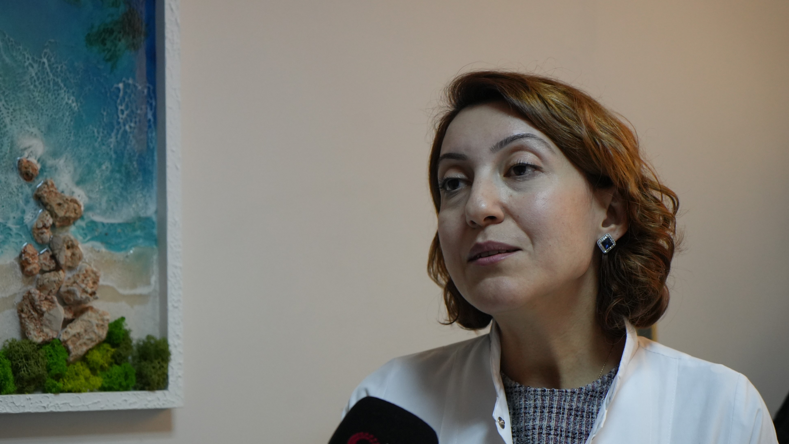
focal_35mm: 86
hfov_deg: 24.7
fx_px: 1799
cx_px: 345
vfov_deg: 14.0
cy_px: 273
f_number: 4
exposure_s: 1/160
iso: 2500
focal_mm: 69
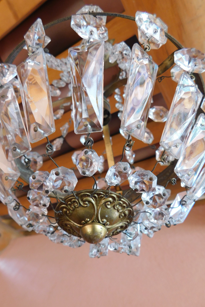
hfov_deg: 53.1
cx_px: 99
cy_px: 154
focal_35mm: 24
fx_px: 205
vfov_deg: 73.7
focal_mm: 4
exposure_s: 1/40
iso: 125
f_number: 3
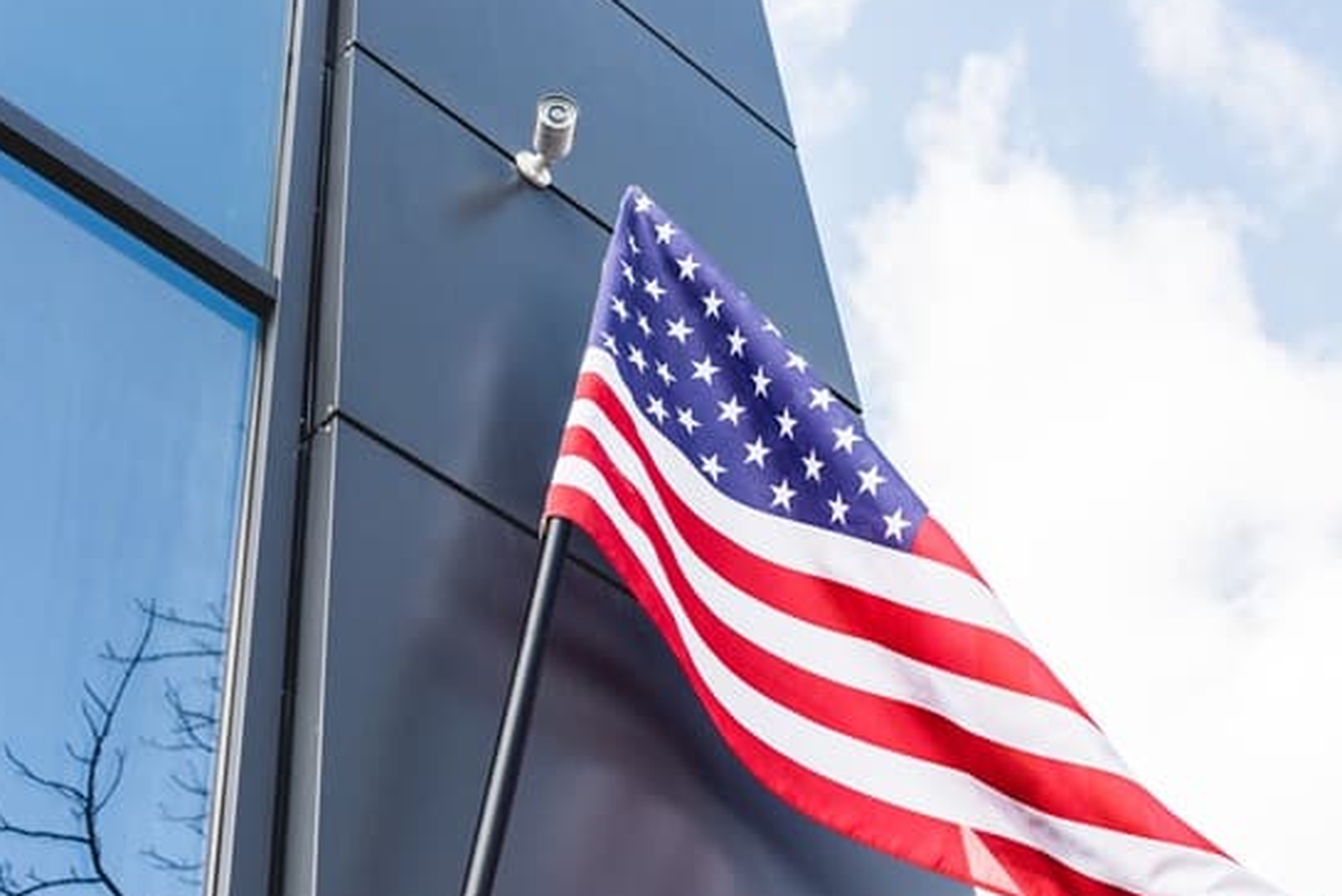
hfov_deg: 36.2
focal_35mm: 55
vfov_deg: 24.6
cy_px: 441
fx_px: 2051
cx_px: 724
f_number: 5.6
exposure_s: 1/500
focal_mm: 50
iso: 100
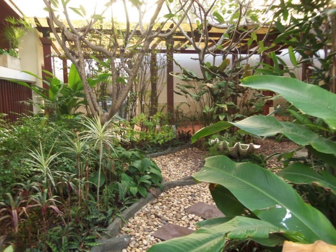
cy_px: 126
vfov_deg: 49.7
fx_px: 272
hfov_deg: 63.4
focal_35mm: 28
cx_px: 168
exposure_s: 1/30
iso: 250
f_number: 3.9
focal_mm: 5.1
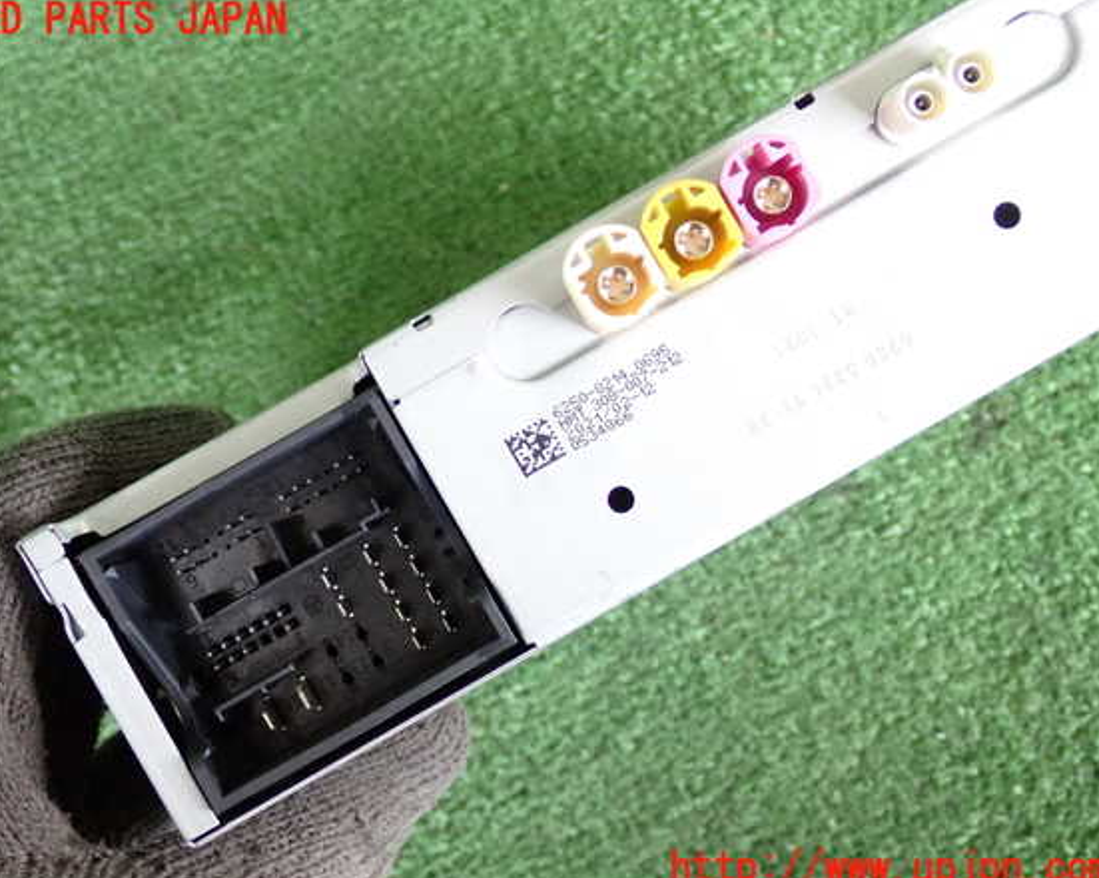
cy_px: 445
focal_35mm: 50
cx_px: 523
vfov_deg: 30.2
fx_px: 1625
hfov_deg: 37.4
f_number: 3.1
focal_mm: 8.4
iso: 1000
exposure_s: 1/125
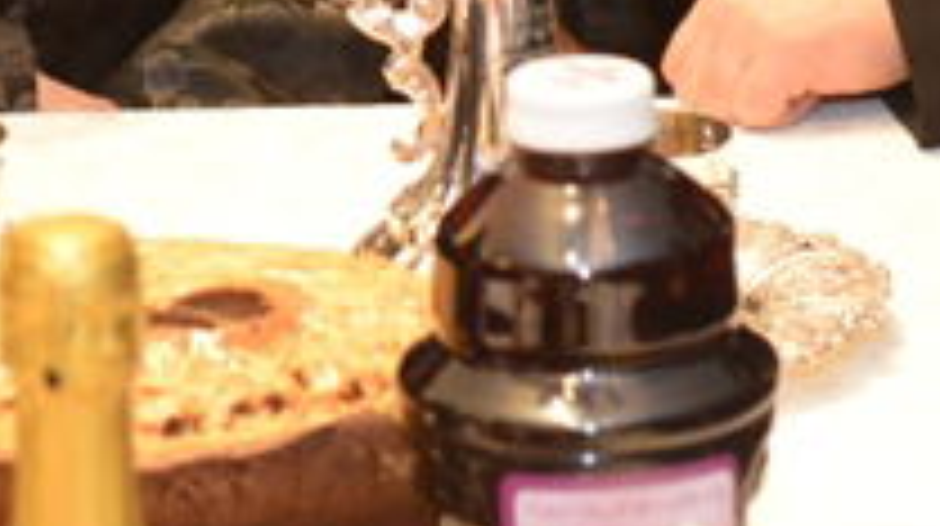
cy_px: -785
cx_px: 481
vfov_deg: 6.4
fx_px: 4481
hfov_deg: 12.0
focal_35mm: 180
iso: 1600
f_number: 4.5
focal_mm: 35
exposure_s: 1/125
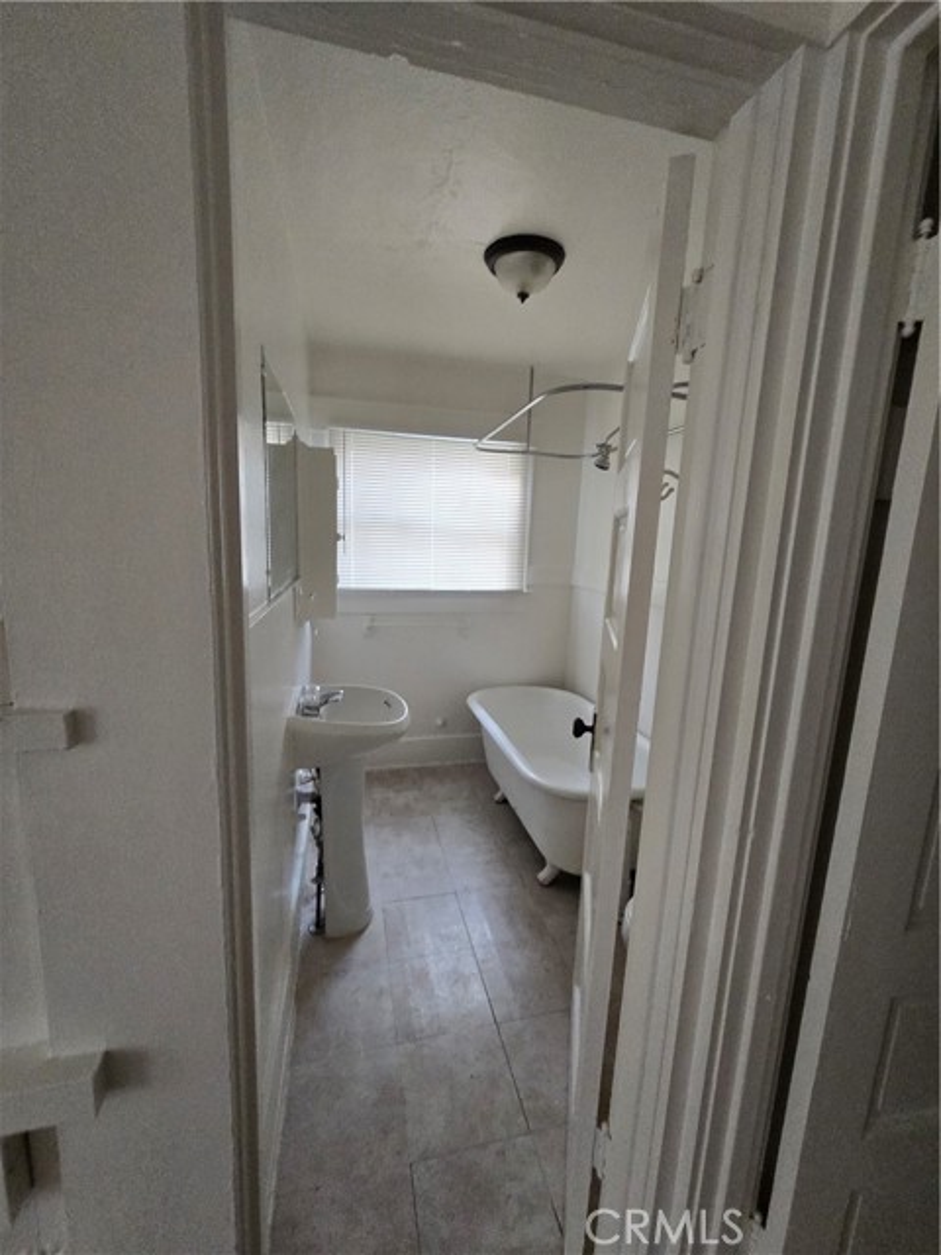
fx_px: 471
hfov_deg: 89.9
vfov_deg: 106.2
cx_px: 470
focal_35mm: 13
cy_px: 628
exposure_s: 1/60
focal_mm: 2.2
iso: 320
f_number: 2.2
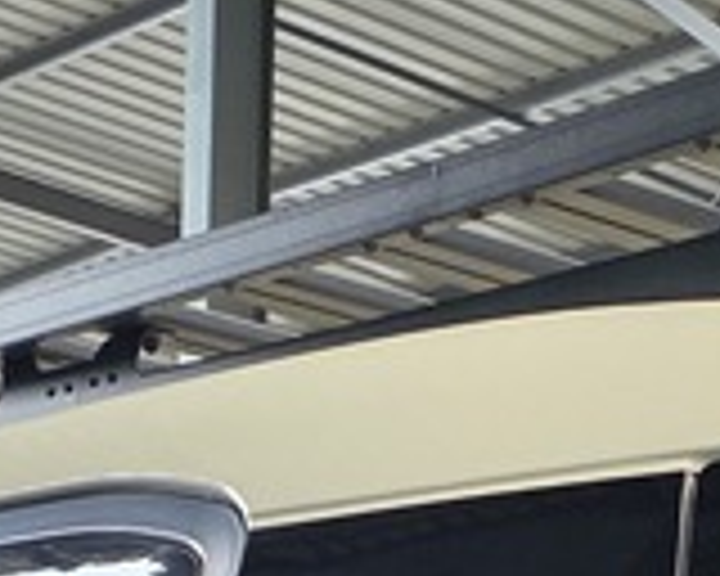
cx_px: 752
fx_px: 3069
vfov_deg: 9.6
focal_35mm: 144
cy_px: 1346
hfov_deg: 13.2
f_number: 1.7
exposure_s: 1/180
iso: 160
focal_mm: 6.25
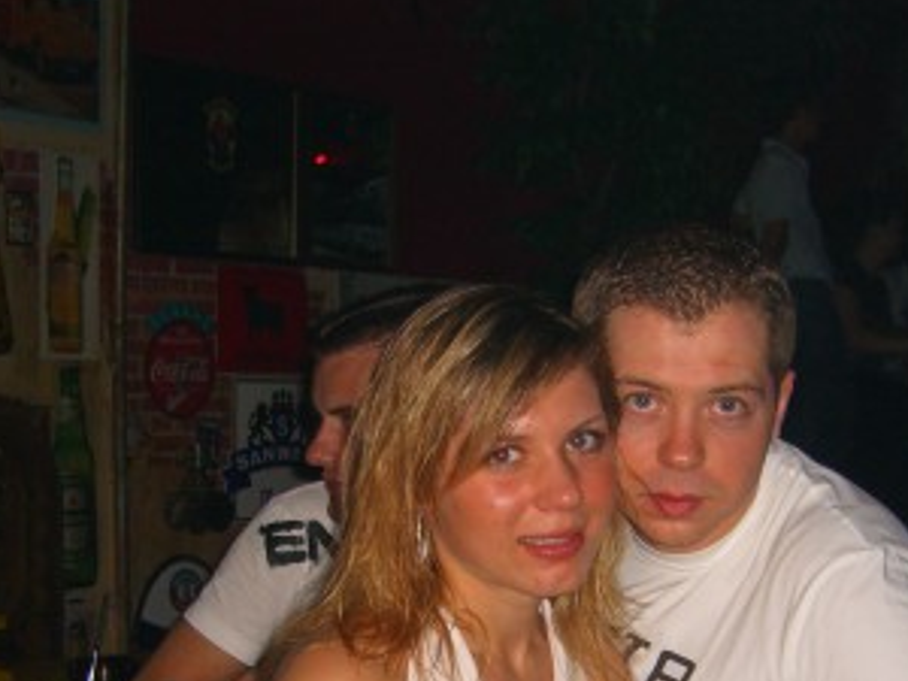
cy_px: 657
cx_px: 502
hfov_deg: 25.6
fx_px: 1994
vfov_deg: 18.9
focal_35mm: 76
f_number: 2.8
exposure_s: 1/60
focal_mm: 7.9
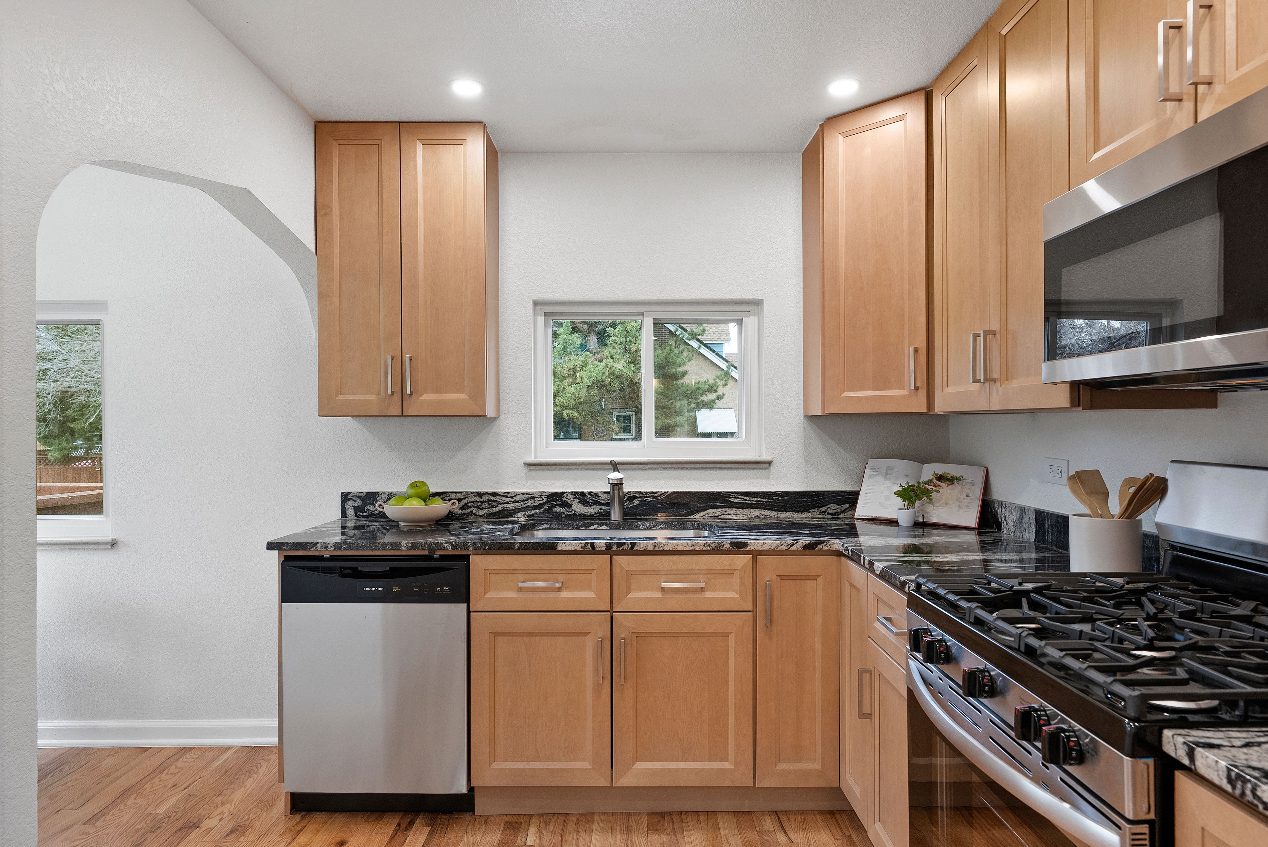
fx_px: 740
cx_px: 634
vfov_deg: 59.6
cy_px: 424
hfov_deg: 81.2
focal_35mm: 21
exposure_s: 1/10
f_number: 8
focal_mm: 21
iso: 640
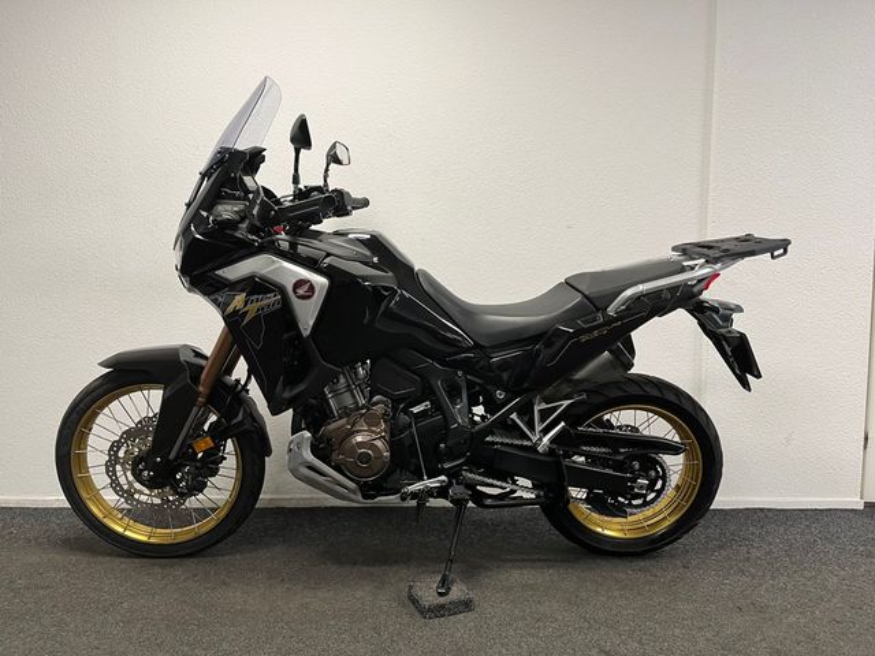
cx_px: 438
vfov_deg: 53.1
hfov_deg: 67.3
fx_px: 657
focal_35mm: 26
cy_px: 328
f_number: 1.6
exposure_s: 1/50
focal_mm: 5.1
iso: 64
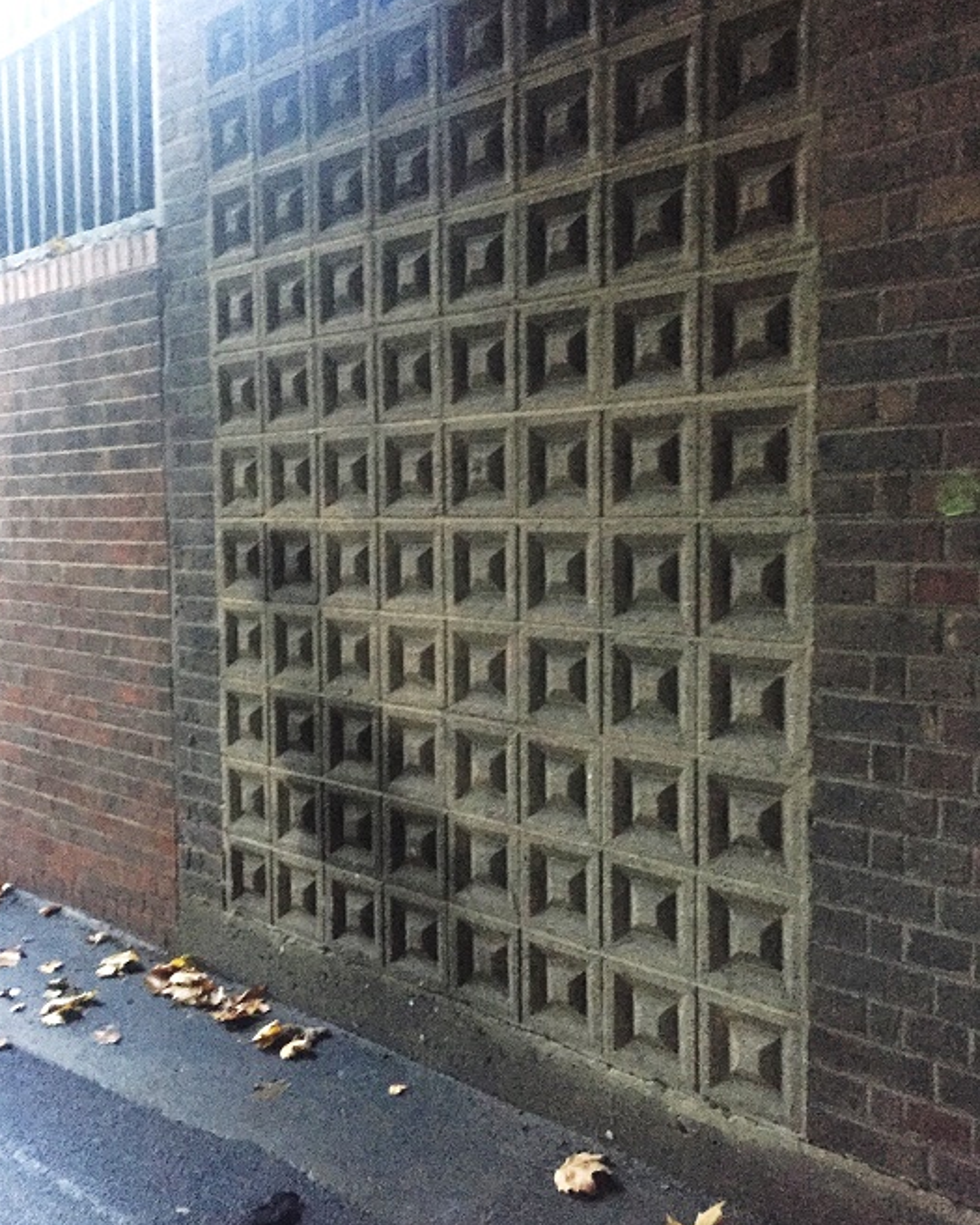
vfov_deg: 57.2
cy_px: 612
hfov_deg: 47.1
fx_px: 1124
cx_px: 479
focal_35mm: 31
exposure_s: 1/17
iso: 1000
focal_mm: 4.15
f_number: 2.2
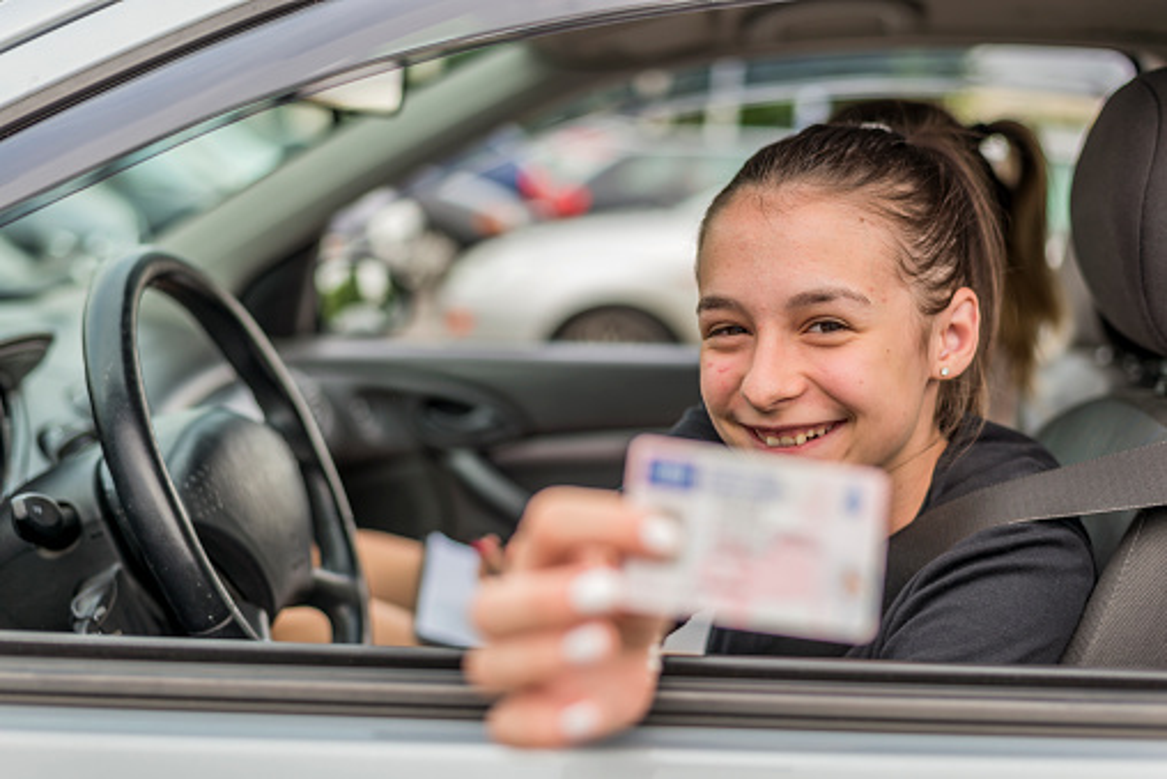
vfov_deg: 27.0
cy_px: 390
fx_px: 1621
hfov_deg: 39.6
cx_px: 584
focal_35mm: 50
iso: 100
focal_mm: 50
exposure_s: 1/200
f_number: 2.5
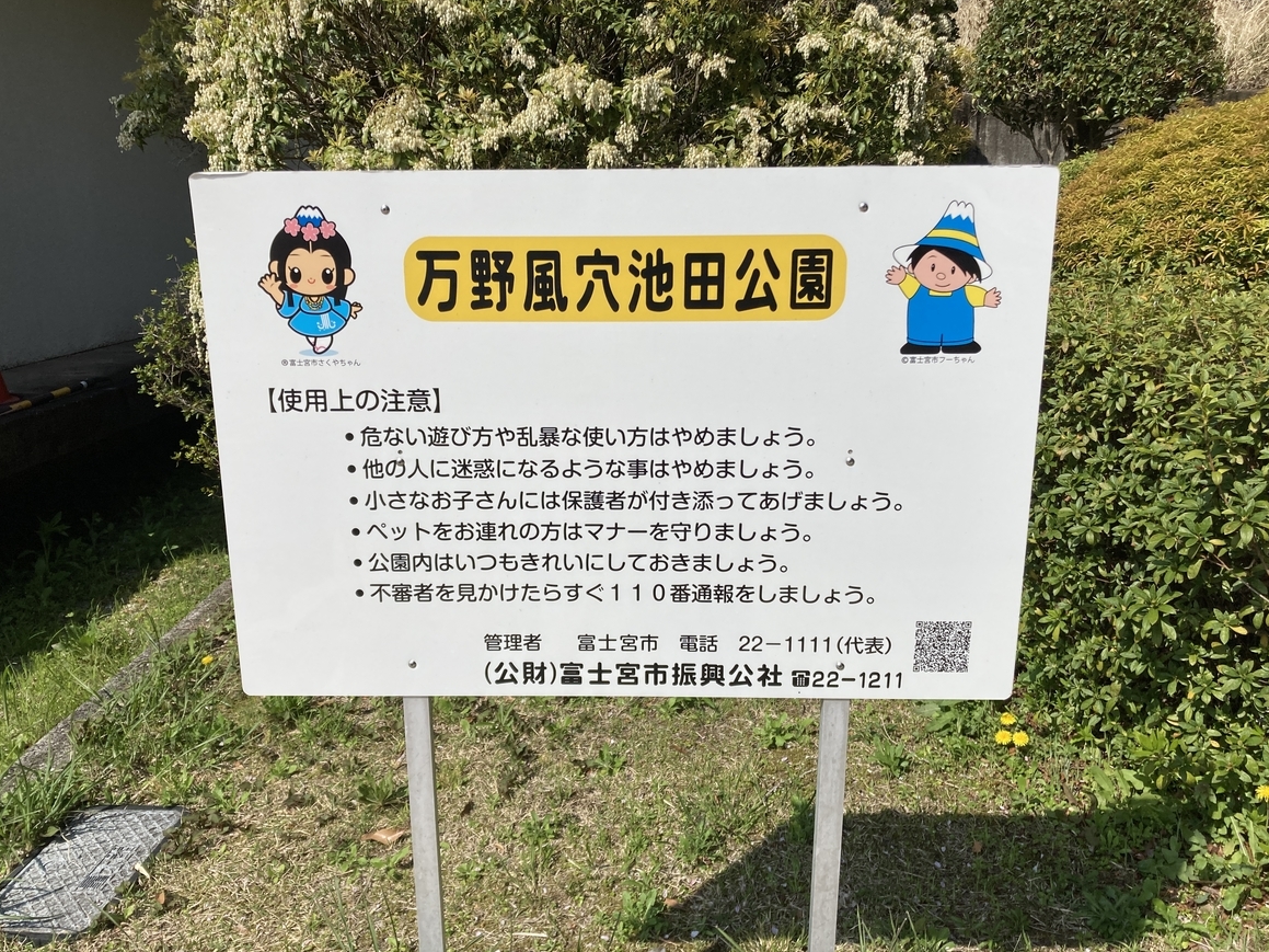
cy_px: 474
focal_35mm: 29
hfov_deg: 61.7
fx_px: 1063
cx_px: 635
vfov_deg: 48.2
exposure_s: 1/4425
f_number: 1.8
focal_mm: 3.99
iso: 25
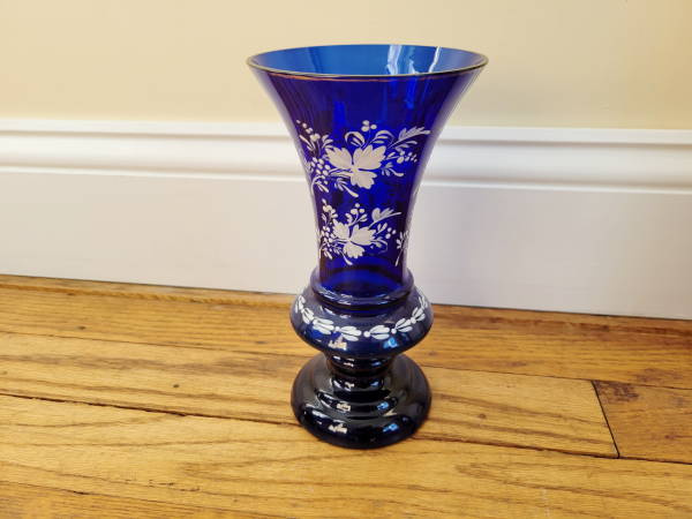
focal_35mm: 26
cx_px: 346
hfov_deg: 67.3
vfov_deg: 53.1
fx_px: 520
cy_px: 260
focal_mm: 5.4
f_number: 1.8
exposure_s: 1/120
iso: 50
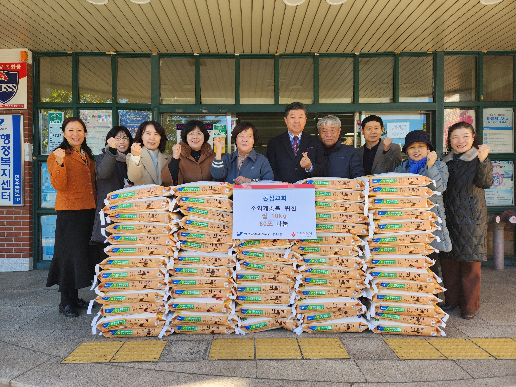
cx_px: 258
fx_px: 343
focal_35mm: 23
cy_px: 194
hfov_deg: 73.9
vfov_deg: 58.9
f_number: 1.8
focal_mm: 5.4
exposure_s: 1/234
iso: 20
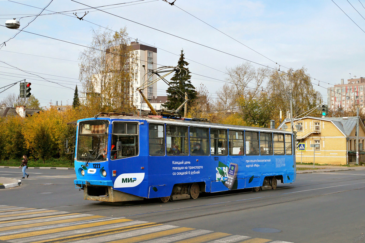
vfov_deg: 29.9
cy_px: 122
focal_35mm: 45
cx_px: 182
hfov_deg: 43.6
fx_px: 456
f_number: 7.1
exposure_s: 1/1250
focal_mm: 30
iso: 400
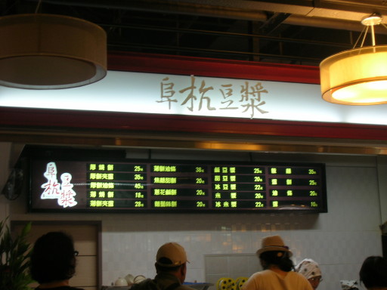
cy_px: 145
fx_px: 704
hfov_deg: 30.7
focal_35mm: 63
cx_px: 194
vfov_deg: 23.3
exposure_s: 1/11
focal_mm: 10.4
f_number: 3.6
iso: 50
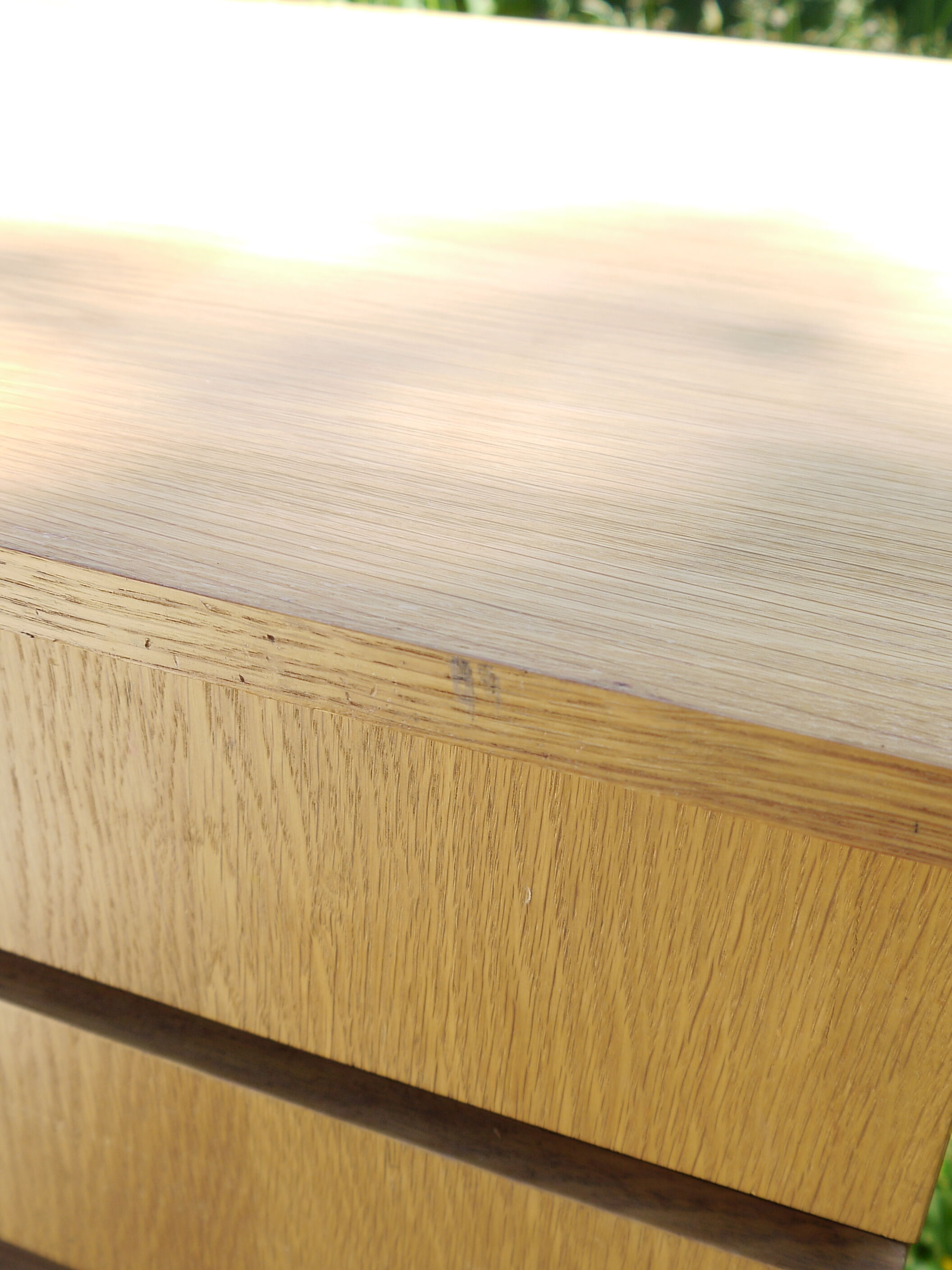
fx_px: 1430
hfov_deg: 36.8
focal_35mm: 39
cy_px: 635
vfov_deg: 47.9
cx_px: 476
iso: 100
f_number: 4.5
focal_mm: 14
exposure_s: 1/160
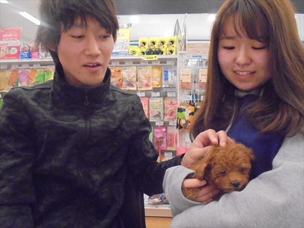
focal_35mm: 26
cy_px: 114
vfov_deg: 53.1
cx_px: 152
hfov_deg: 67.3
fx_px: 228
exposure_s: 1/60
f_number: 3.5
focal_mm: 4.6
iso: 1000
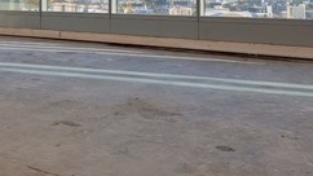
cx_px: 102
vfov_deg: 21.1
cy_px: -17
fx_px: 448
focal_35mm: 54
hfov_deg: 38.0
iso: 50
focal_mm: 6.7
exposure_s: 1/100
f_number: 1.8
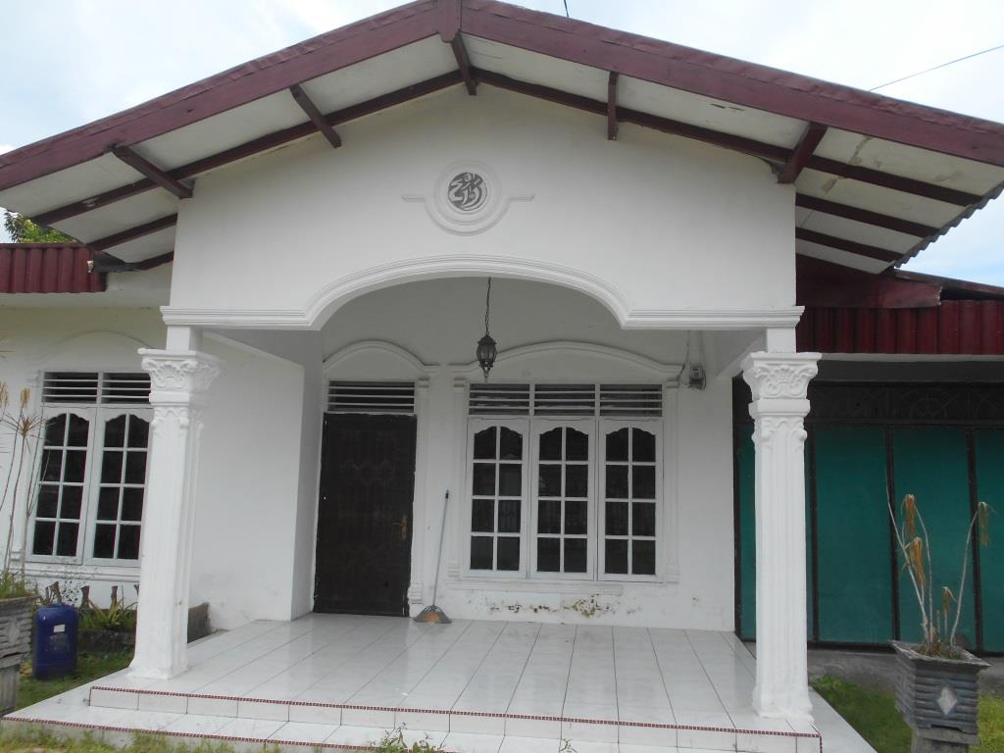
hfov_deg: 67.3
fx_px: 754
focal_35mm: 26
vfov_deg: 53.1
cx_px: 502
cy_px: 376
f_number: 3.2
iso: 80
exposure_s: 1/640
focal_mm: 4.6
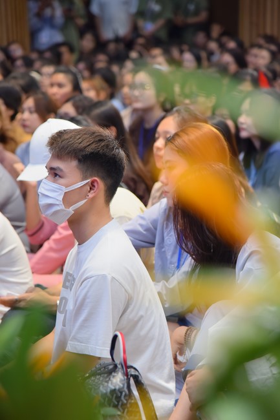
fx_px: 1401
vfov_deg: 17.1
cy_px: 210
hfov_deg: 11.4
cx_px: 140
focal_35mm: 120
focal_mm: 120
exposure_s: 1/125
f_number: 4.5
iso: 1250
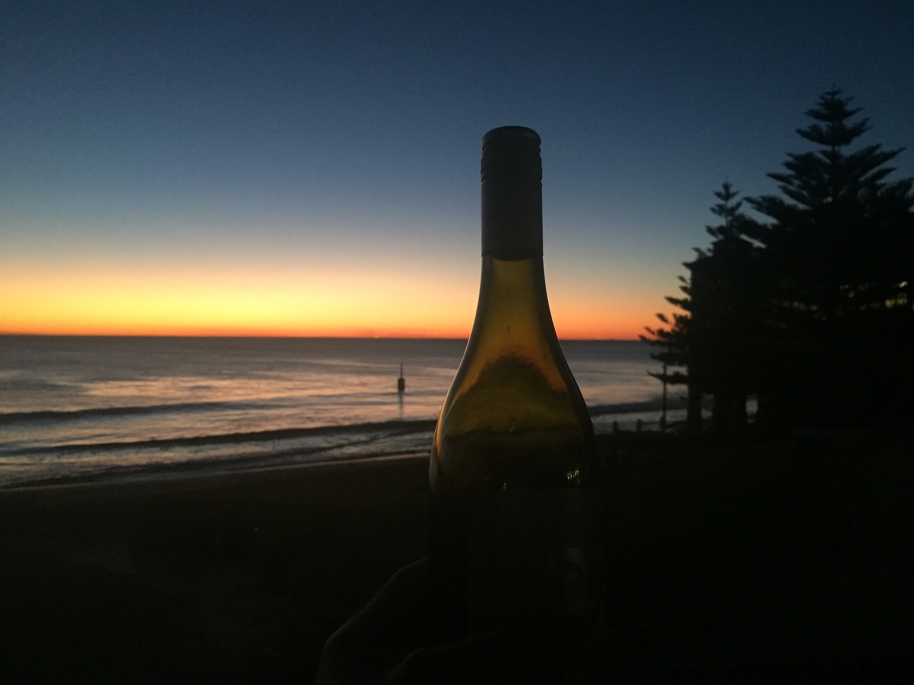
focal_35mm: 29
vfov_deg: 48.2
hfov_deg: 61.7
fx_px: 766
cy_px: 342
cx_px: 457
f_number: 2.2
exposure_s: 1/25
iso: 250
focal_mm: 4.15
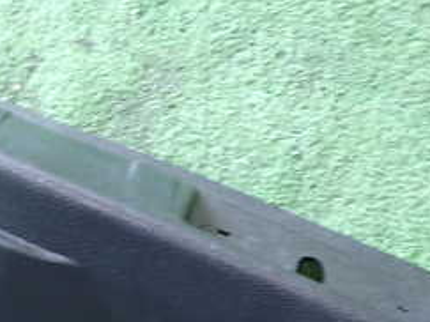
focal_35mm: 74
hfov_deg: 24.1
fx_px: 919
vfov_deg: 19.8
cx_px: -80
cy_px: 226
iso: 400
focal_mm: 5.4
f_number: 2.3
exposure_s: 1/30
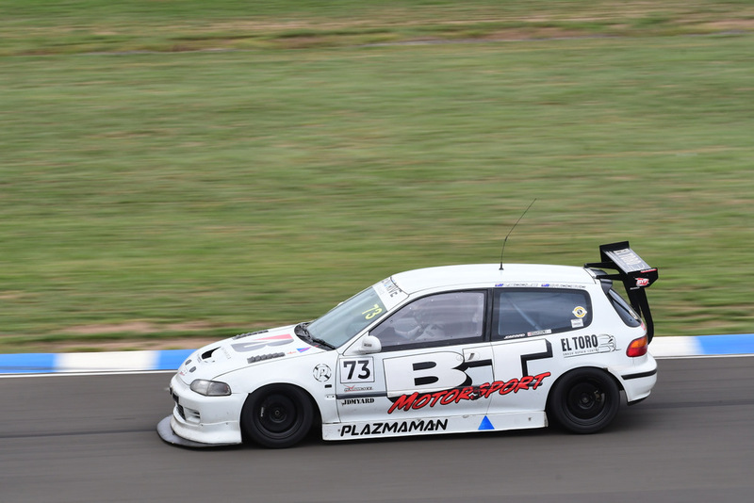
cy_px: 252
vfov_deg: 4.2
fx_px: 6914
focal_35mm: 330
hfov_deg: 6.2
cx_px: 377
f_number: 13
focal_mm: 220
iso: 400
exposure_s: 1/250
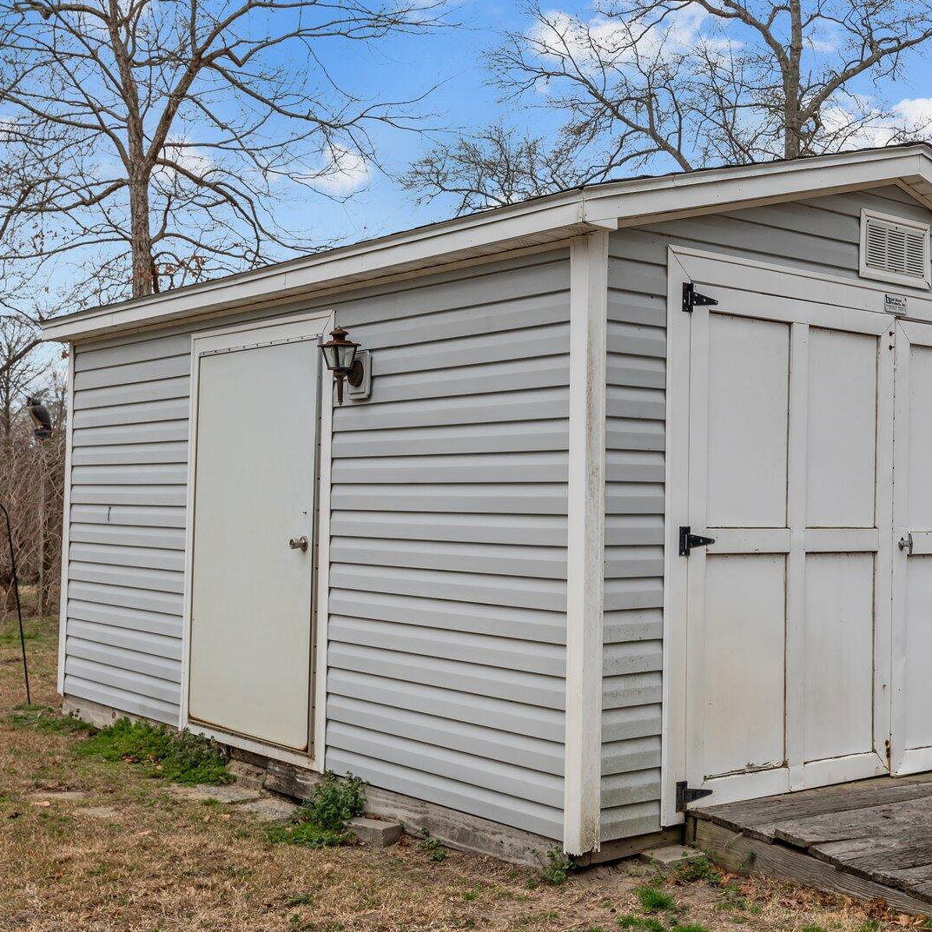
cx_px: 645
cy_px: 424
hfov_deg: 35.6
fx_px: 1432
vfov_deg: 36.0
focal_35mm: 47
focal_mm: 29
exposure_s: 1/500
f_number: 8
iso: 250
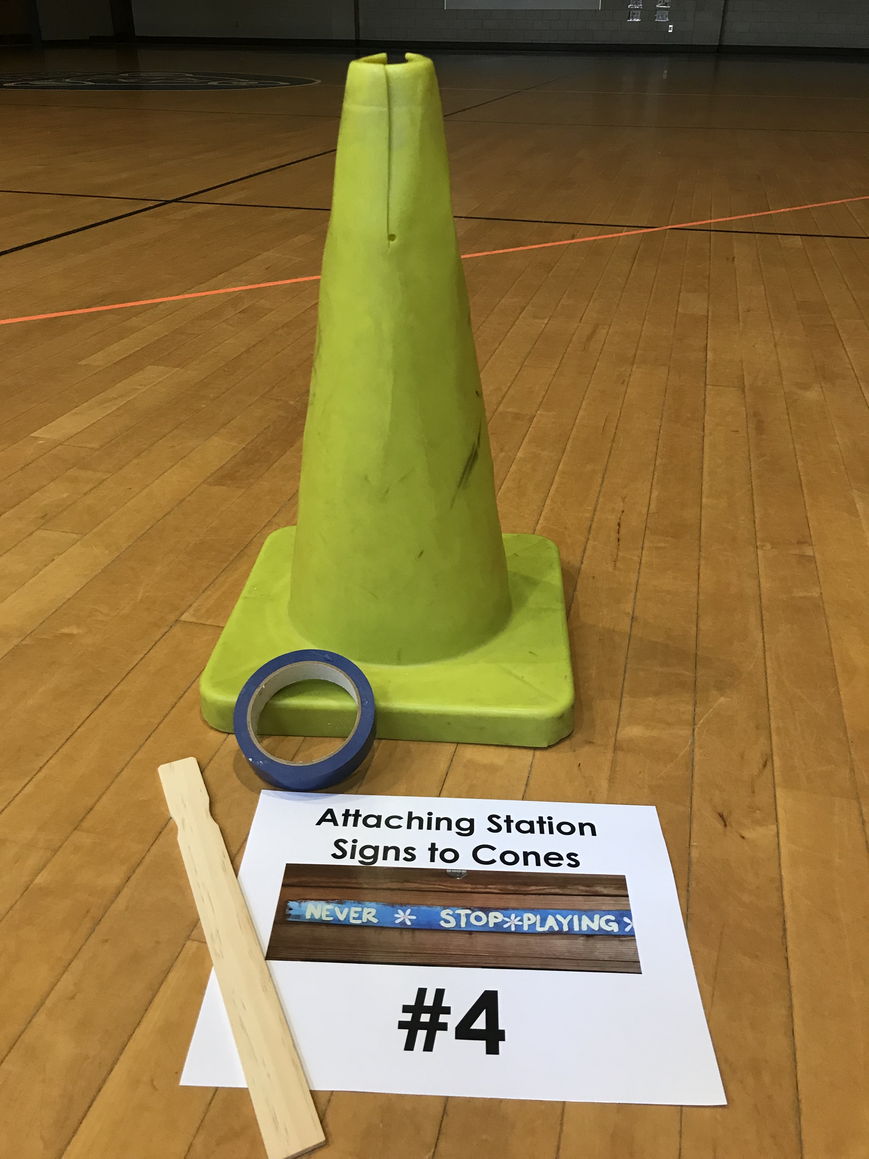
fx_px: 937
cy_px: 580
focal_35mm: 28
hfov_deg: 49.7
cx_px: 434
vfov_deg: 63.4
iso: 40
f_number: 1.8
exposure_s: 1/17
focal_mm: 3.99
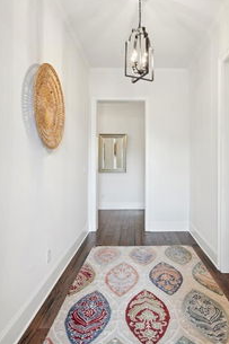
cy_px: 165
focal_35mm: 22
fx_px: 210
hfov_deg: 56.7
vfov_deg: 78.6
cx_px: 138
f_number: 8
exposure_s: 1/4
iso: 200
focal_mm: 14
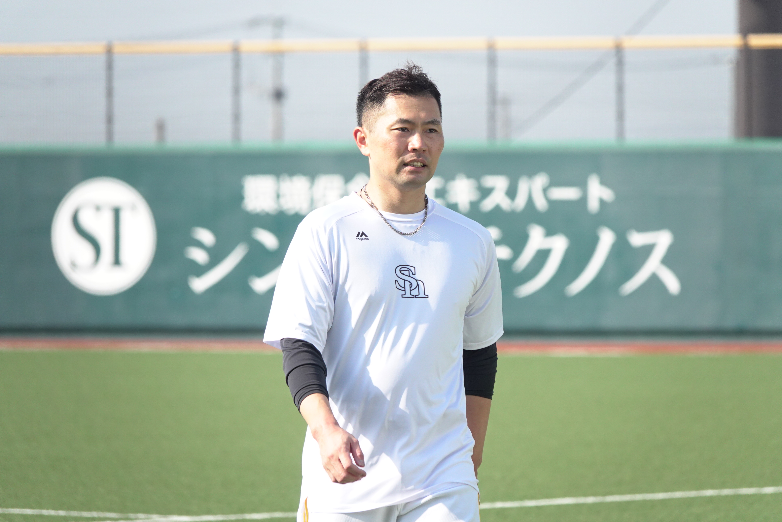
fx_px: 8254
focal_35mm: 380
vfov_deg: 3.6
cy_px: 261
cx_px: 391
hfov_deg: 5.4
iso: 500
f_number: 4
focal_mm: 139.53
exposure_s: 1/2000
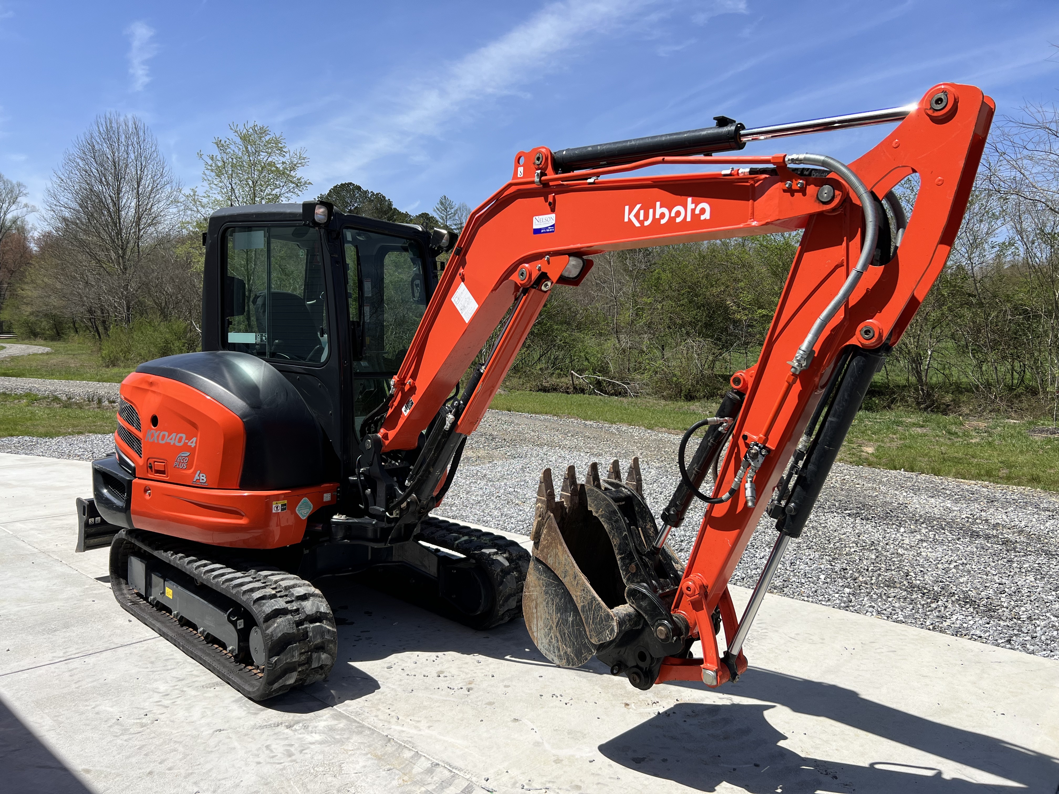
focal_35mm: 26
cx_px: 530
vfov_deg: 53.1
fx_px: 795
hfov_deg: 67.3
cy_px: 397
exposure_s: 1/4274
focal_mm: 5.7
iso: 50
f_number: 1.5
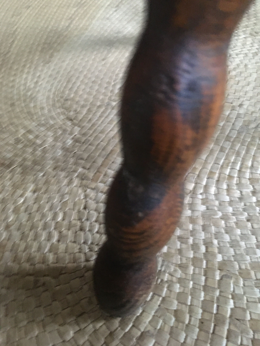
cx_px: 130
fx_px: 290
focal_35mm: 29
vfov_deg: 61.7
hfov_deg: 48.2
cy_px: 173
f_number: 2.2
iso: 500
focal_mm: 4.15
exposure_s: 1/17
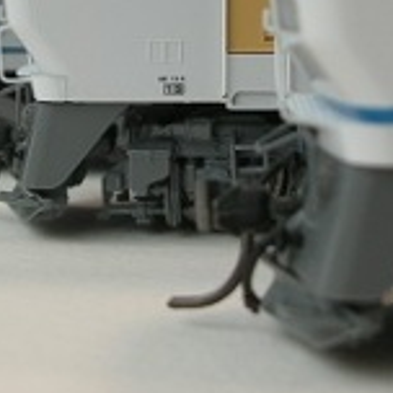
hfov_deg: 17.0
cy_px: 21
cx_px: 158
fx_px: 1310
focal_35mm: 102
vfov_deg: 16.8
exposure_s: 1/32.7
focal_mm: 5.8
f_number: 2.8
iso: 50
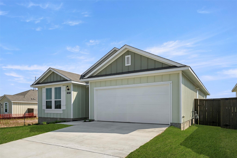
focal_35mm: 24
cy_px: 79
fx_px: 158
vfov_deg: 53.1
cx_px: 118
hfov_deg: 73.7
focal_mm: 24
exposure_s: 1/2500
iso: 400
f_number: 8
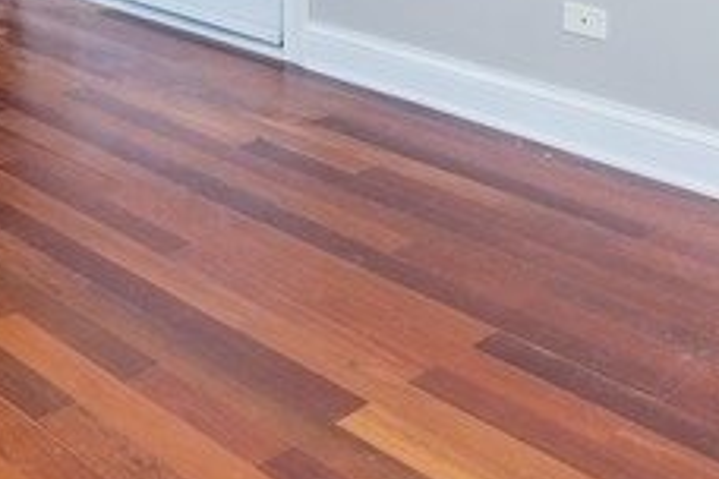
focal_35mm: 63
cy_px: -312
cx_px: 257
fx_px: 1258
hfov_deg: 31.7
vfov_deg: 18.2
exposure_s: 1/6
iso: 320
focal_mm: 16
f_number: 8
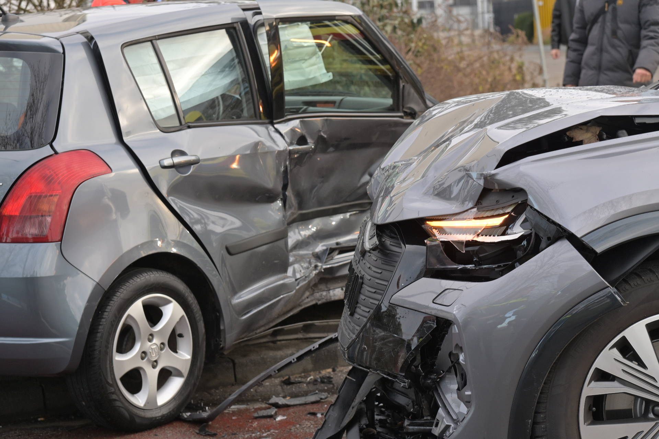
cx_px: 330
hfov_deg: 20.8
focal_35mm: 98
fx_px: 1794
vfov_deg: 14.0
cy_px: 220
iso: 500
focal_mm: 98
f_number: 7.1
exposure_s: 1/200
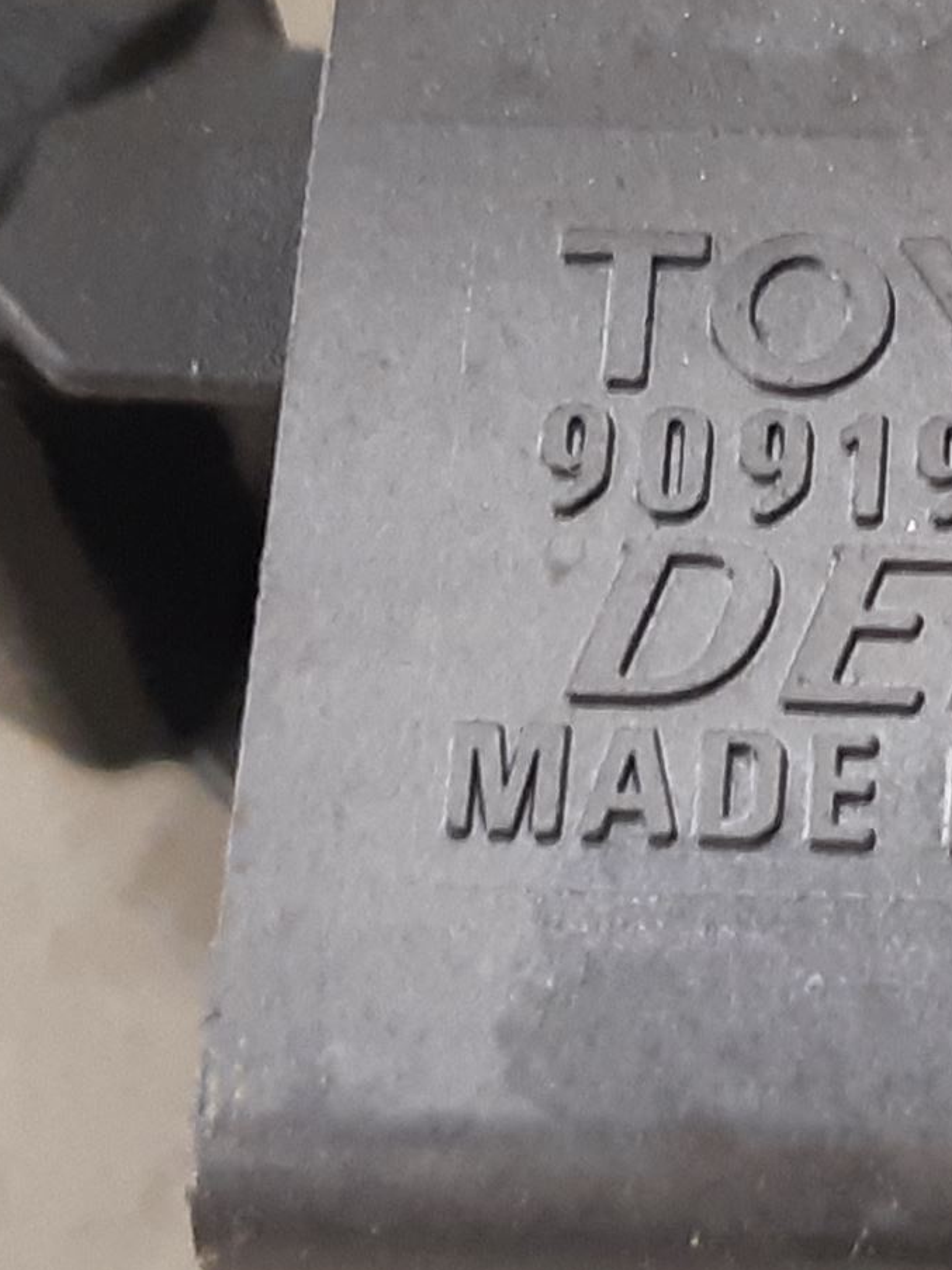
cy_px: 322
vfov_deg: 32.1
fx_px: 2164
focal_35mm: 59
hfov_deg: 23.5
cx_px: 1017
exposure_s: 1/25
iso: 200
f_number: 1.7
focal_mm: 3.93
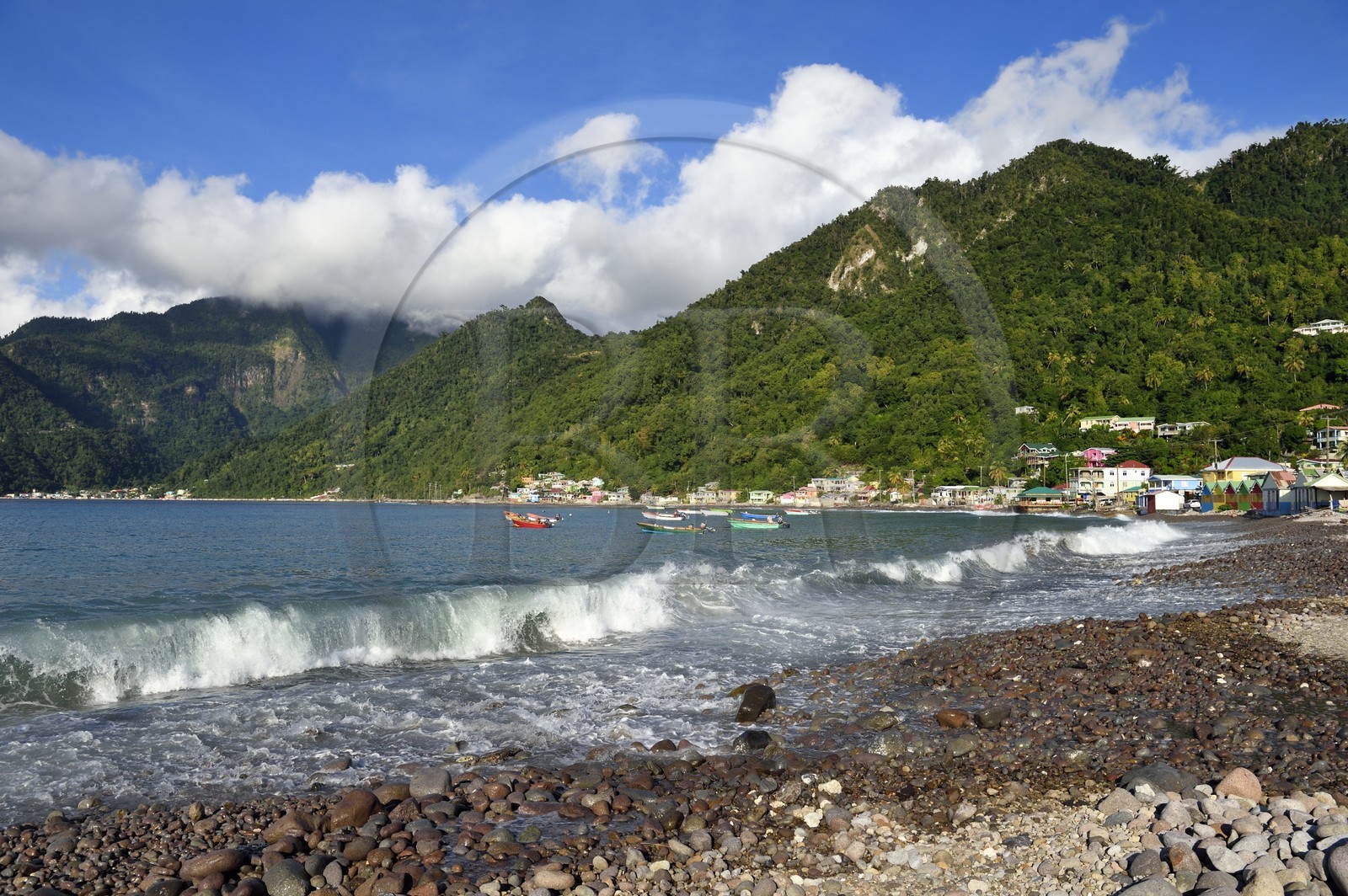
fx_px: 1085
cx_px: 674
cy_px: 448
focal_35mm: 29
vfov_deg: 44.9
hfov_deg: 63.7
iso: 200
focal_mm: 29
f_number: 11
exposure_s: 1/320
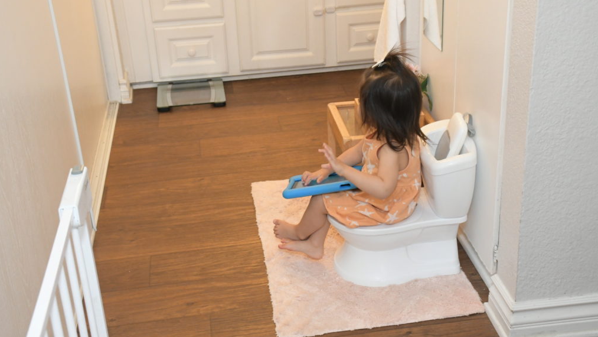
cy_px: 157
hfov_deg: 38.5
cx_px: 299
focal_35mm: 54
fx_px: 856
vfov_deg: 22.2
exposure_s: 1/80
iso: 2500
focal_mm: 34
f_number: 9
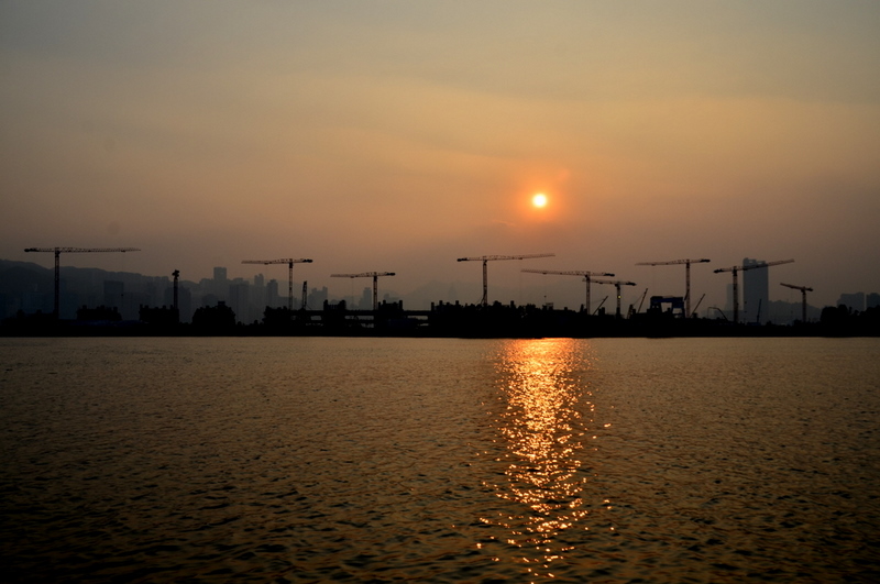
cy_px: 292
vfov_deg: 38.3
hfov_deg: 55.2
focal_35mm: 34
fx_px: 842
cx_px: 440
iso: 100
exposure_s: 1/400
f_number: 10
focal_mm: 23
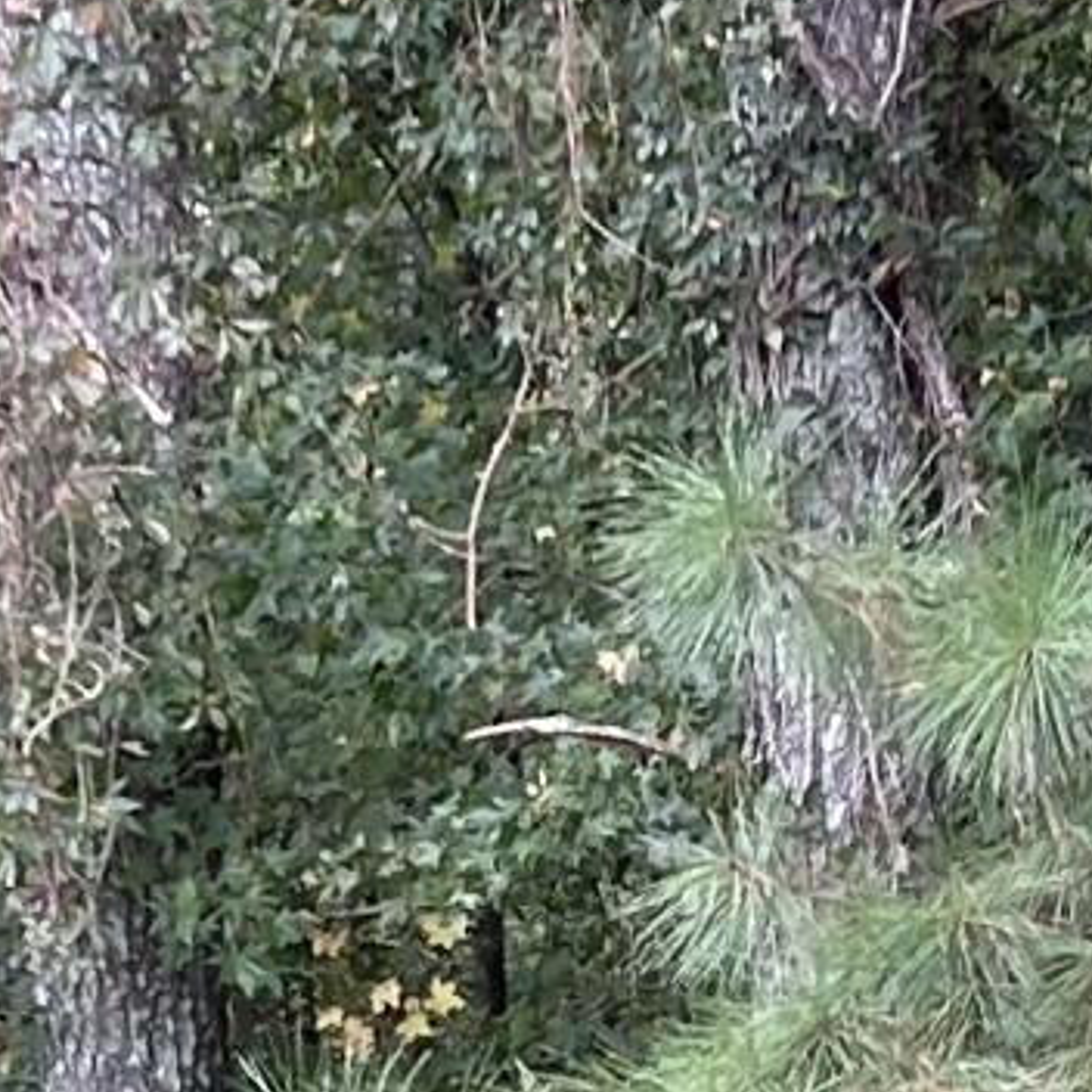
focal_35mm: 196
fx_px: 6995
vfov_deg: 8.8
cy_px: 1284
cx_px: 952
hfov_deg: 8.9
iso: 64
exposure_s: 1/121
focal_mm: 5.7
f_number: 1.5
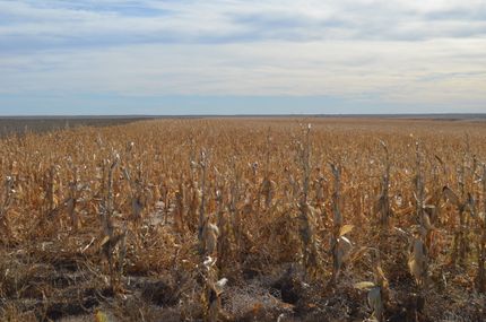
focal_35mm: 51
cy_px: 161
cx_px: 243
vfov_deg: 26.4
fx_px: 687
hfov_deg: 38.9
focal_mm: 34
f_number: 9
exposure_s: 1/320
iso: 100
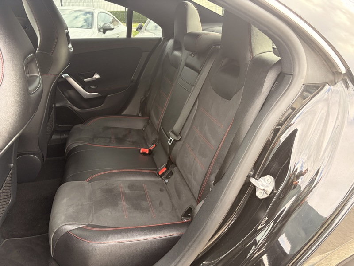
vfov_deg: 53.1
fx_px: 266
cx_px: 177
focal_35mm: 26
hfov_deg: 67.3
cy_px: 133
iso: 125
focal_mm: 5.96
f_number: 1.6
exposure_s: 1/110
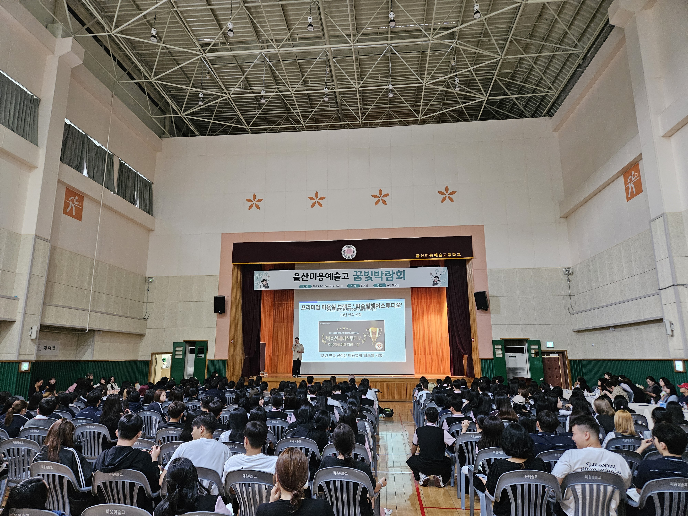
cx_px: 344
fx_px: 457
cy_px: 258
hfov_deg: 73.9
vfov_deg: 58.9
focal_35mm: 23
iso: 800
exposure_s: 1/120
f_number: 1.8
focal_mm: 5.4
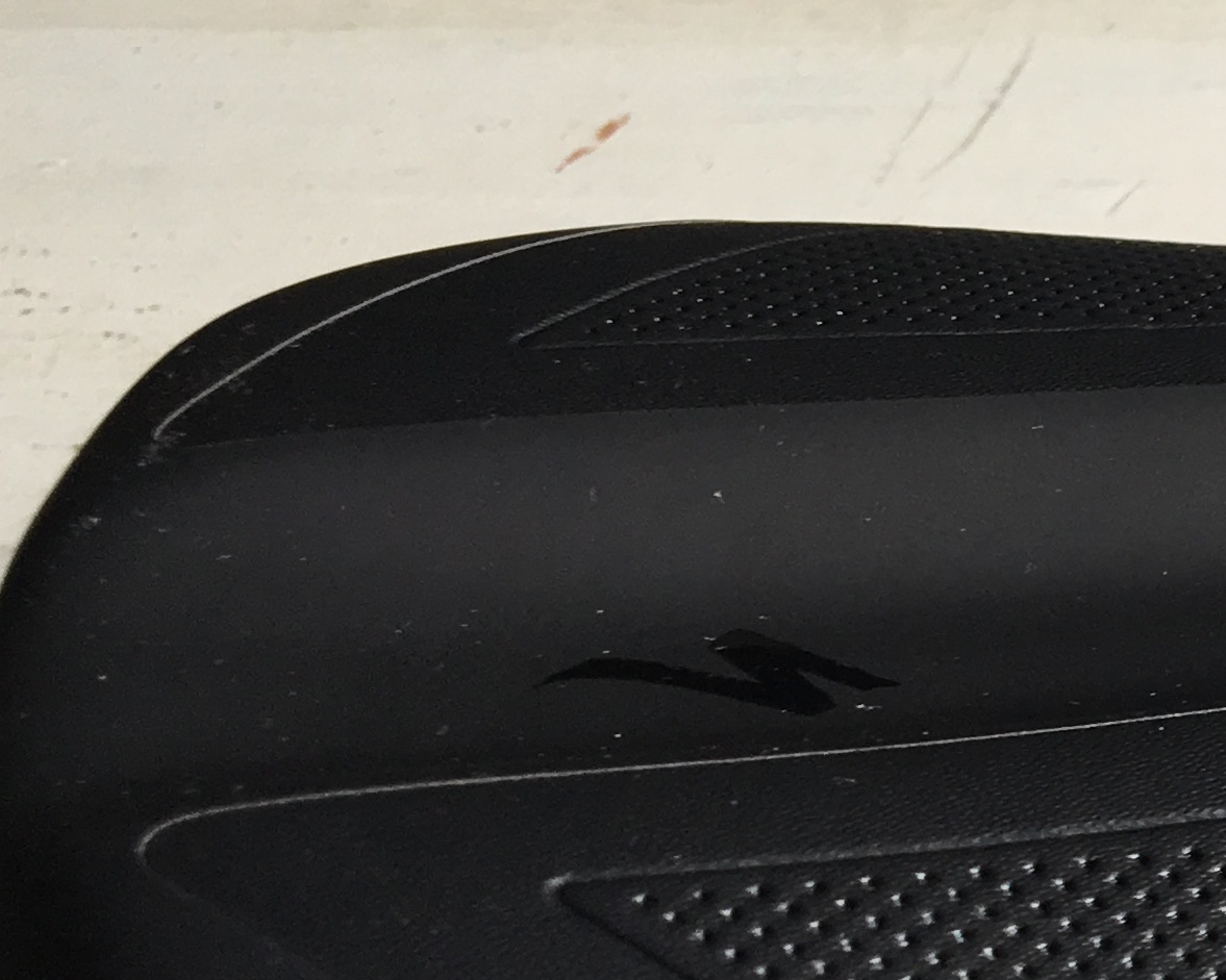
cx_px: 1901
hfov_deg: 17.5
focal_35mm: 97
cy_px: 952
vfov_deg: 15.6
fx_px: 3519
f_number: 2.2
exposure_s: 1/50
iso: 32
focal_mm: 4.15
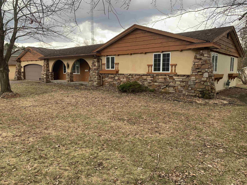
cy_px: 92
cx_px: 124
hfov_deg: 67.3
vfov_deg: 53.1
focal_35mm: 26
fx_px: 186
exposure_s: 1/283
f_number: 1.8
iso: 25
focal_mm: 4.25
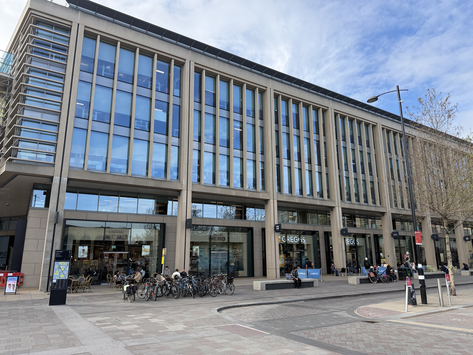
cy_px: 178
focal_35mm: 24
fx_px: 328
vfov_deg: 56.8
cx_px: 236
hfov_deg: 71.6
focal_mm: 6.76
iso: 100
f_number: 1.78
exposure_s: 1/1493
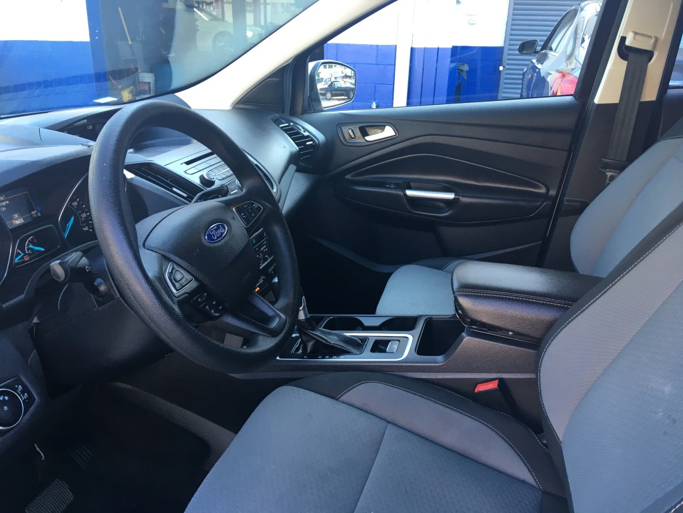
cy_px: 256
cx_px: 342
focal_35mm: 29
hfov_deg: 61.7
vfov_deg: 48.2
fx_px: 572
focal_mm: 4.15
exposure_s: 1/30
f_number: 2.2
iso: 32
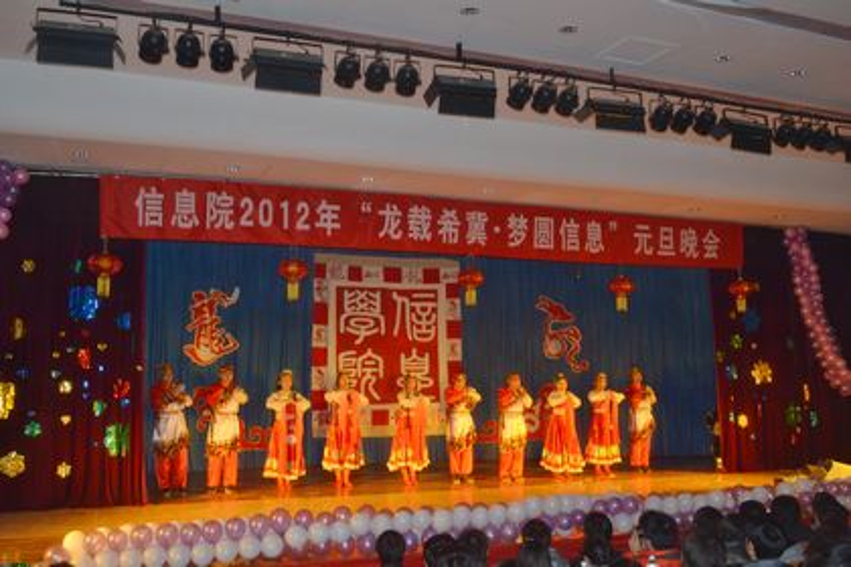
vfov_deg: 36.9
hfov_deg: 53.1
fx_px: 851
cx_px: 426
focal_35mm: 36
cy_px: 284
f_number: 8
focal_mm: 24
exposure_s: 1/60
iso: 800
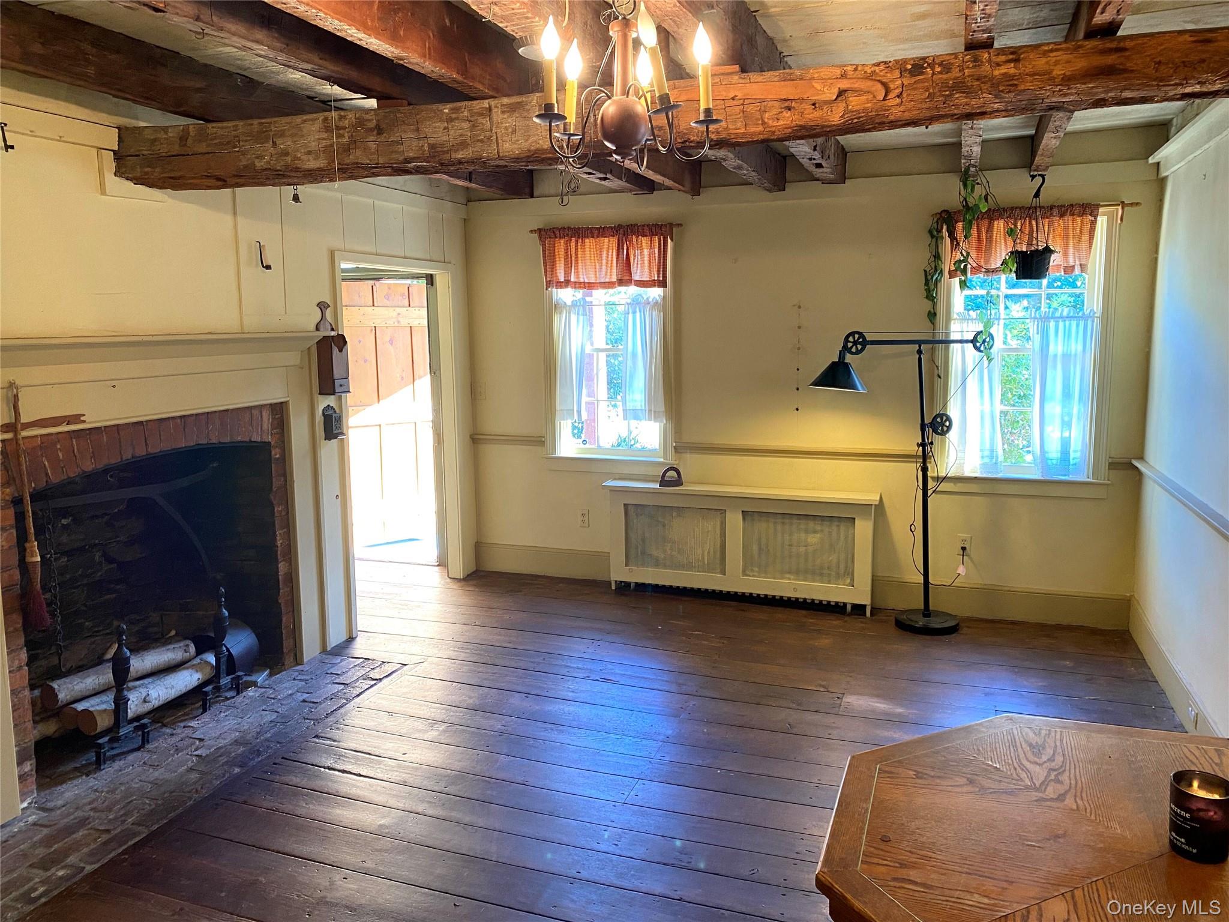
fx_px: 923
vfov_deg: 53.1
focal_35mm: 26
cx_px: 614
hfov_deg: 67.3
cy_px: 461
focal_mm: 4.25
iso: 125
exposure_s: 1/60
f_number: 1.8
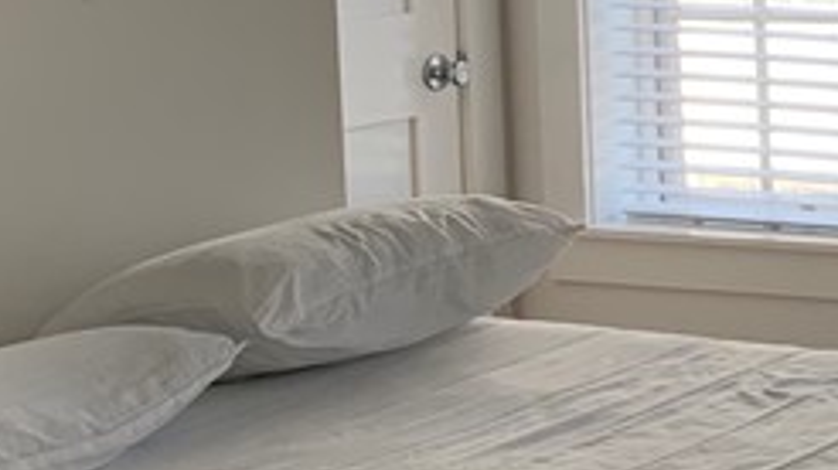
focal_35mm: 118
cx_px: 1444
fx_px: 2620
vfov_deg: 10.2
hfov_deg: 15.8
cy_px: 160
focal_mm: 4.25
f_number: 1.8
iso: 40
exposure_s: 1/122
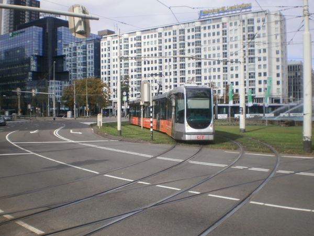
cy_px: 118
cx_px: 157
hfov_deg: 51.4
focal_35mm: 36
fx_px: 327
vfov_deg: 39.7
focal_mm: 6.3
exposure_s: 1/640
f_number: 4.6
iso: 100
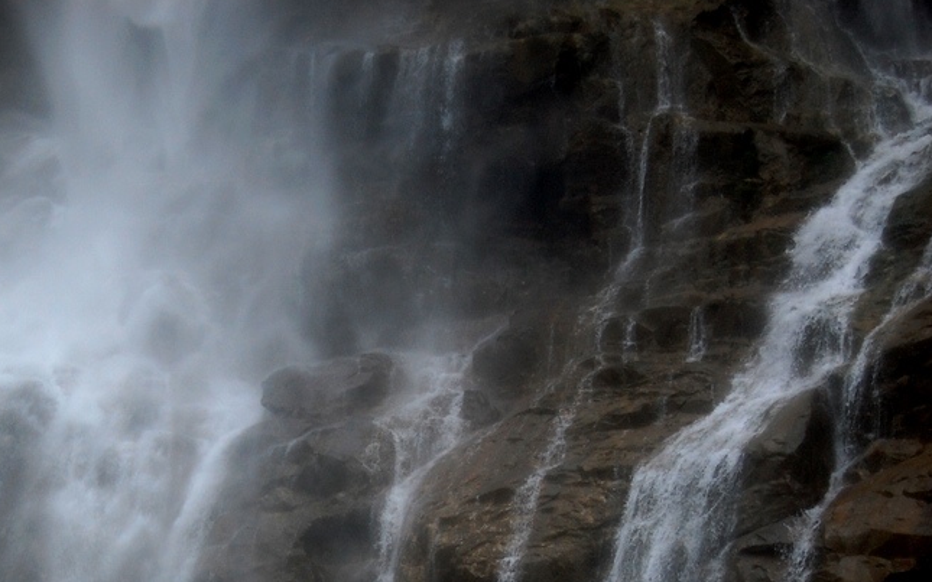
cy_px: 570
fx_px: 2895
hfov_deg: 18.1
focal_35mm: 114
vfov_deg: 11.4
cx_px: 194
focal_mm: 40
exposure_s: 1/160
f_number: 5.6
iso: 400
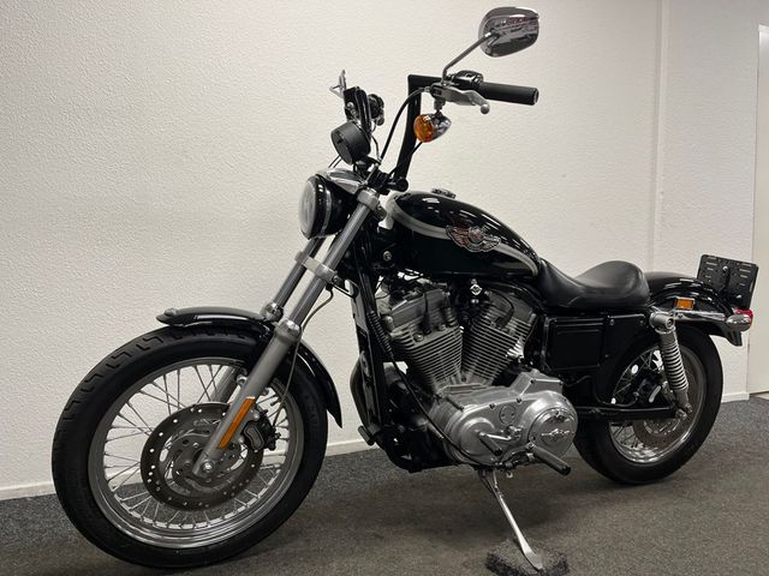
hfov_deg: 67.3
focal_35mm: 26
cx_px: 384
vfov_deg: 53.1
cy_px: 288
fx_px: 578
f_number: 1.6
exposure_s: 1/100
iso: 125
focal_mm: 5.1
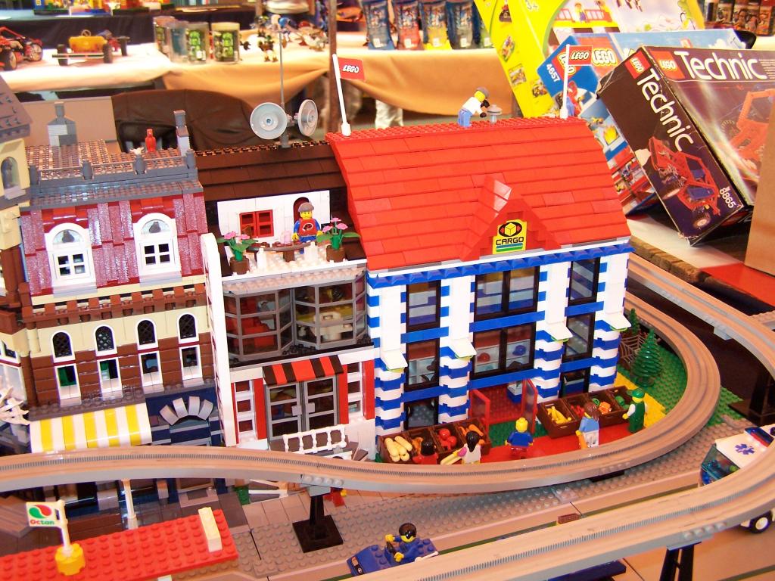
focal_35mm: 38
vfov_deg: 37.7
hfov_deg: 49.0
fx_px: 851
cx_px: 388
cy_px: 290
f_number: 2.8
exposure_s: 1/3
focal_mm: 6.3
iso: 140
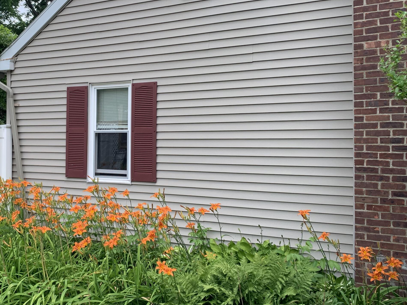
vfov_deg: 35.1
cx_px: 133
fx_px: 482
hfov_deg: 45.0
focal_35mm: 41
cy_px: 137
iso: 25
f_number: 1.8
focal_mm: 4.25
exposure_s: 1/789
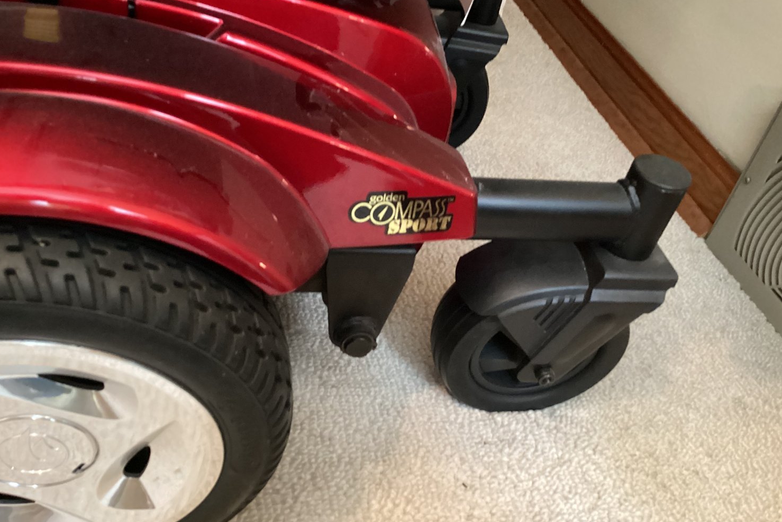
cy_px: 236
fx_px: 717
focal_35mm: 33
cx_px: 392
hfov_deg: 57.2
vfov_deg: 39.9
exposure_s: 1/20
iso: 640
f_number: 2.4
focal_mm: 3.3
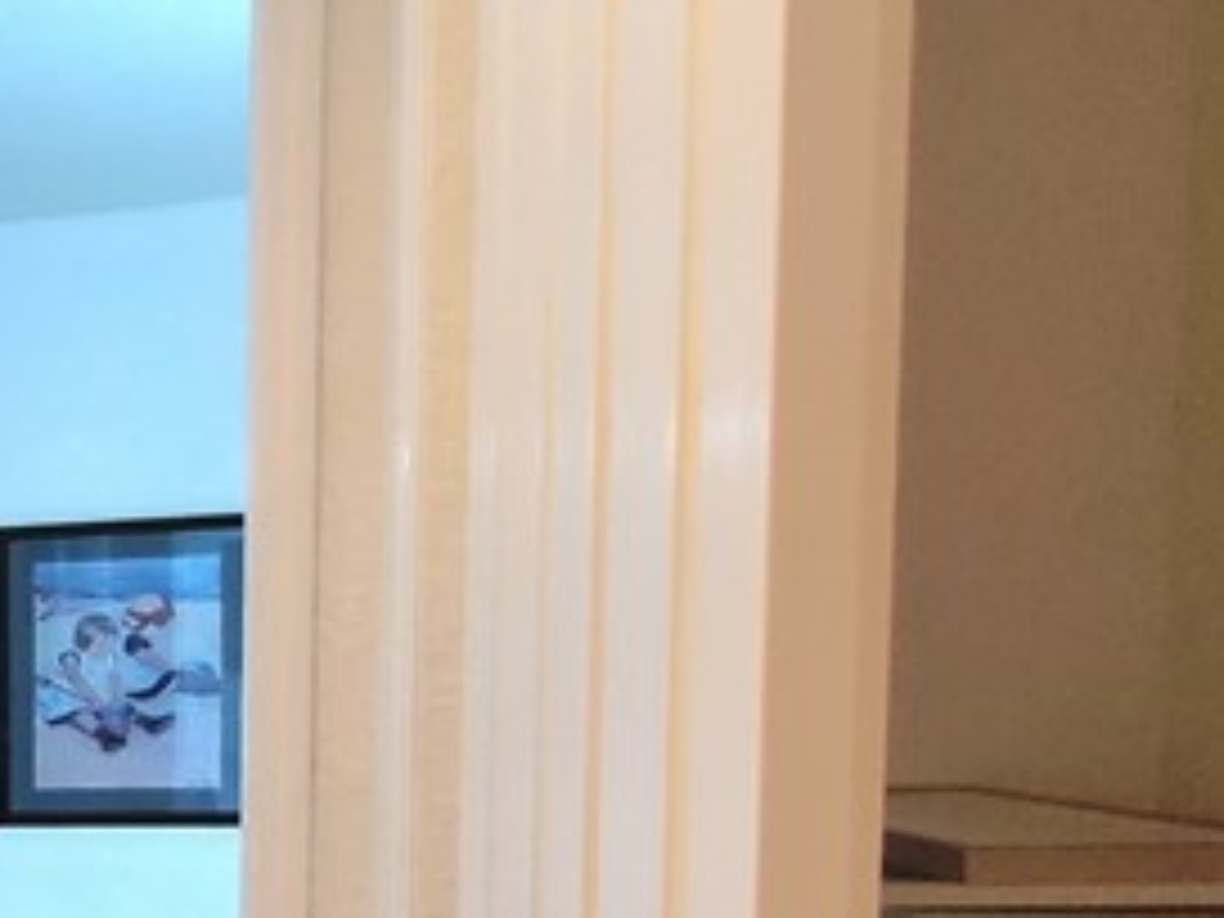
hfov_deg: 29.0
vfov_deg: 28.7
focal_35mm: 49
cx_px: -482
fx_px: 1733
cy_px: 801
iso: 320
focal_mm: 1.8
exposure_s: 1/60.2
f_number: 2.2
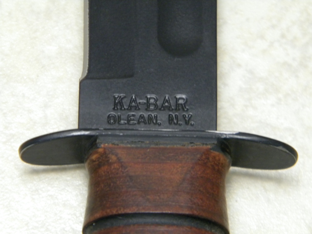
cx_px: 156
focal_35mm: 183
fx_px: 1649
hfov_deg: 10.8
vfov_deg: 8.1
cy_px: 117
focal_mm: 33.1
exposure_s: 1/10.3
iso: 400
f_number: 5.2
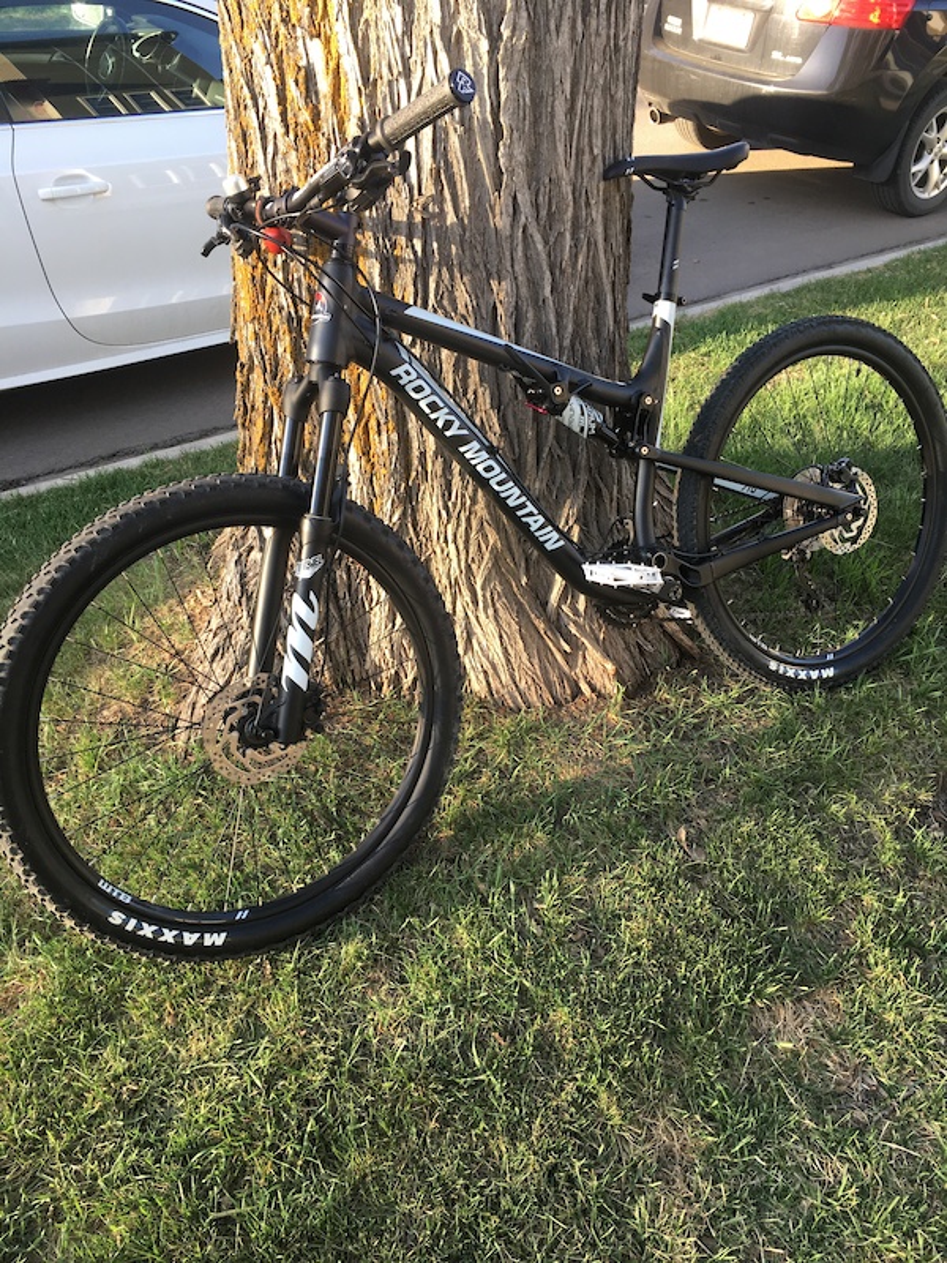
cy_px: 632
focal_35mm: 29
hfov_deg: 48.2
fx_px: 1058
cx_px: 474
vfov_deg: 61.7
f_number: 2.2
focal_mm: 4.15
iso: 32
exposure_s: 1/120
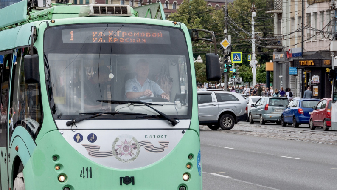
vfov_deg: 6.7
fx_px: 1608
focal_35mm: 180
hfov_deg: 12.0
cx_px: 128
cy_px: 56
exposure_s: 1/250
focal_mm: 70
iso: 200
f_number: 9
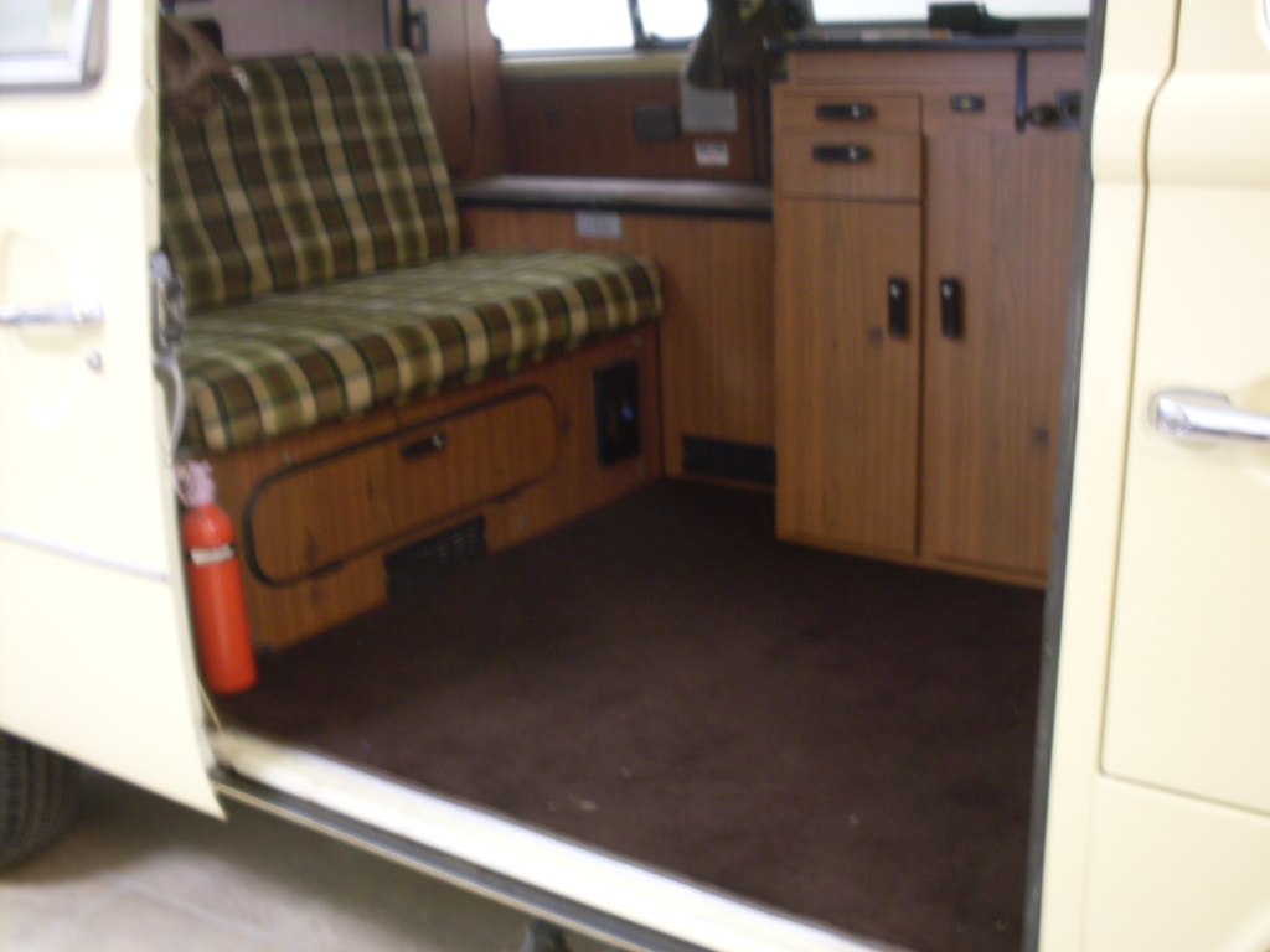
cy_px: 476
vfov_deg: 37.7
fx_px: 1394
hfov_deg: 49.0
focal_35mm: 38
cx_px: 635
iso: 80
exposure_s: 1/2
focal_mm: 6.3
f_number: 2.8
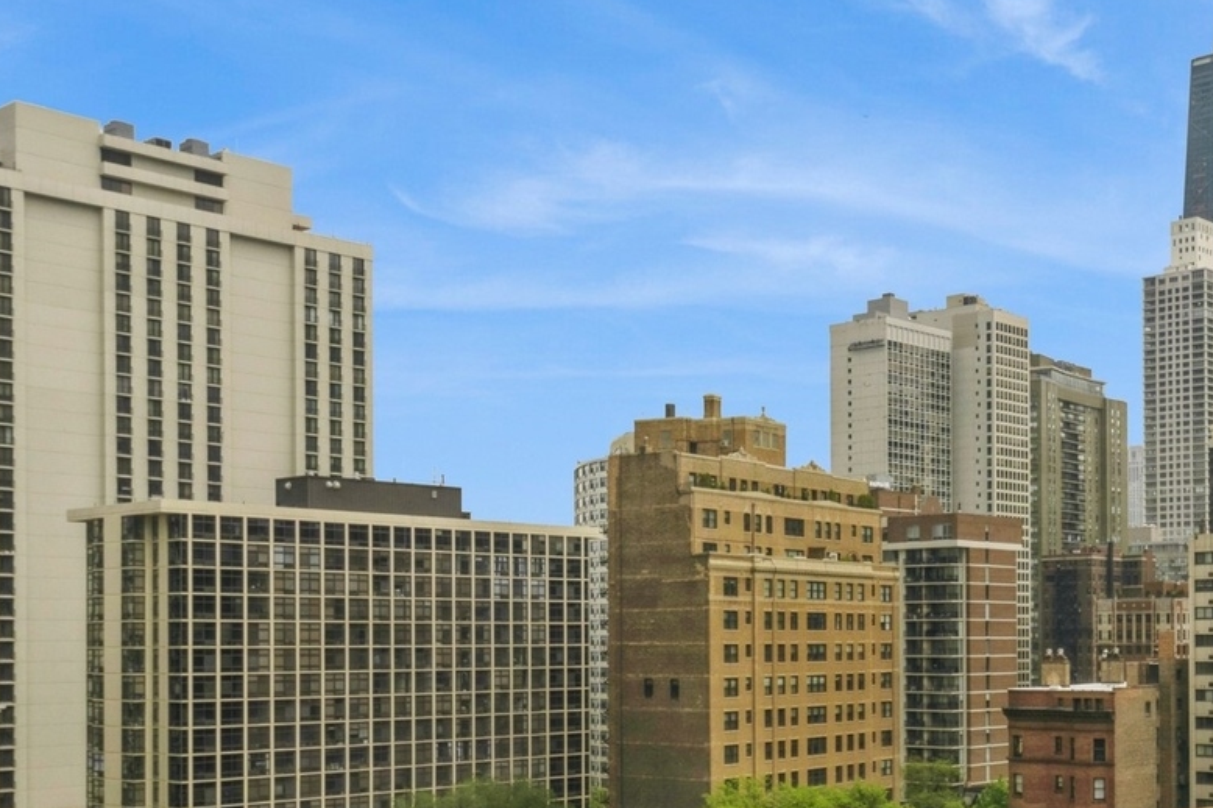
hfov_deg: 37.7
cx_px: 1027
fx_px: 1684
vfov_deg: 26.6
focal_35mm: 50
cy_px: 610
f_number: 8
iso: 200
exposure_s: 1/1250
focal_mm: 24
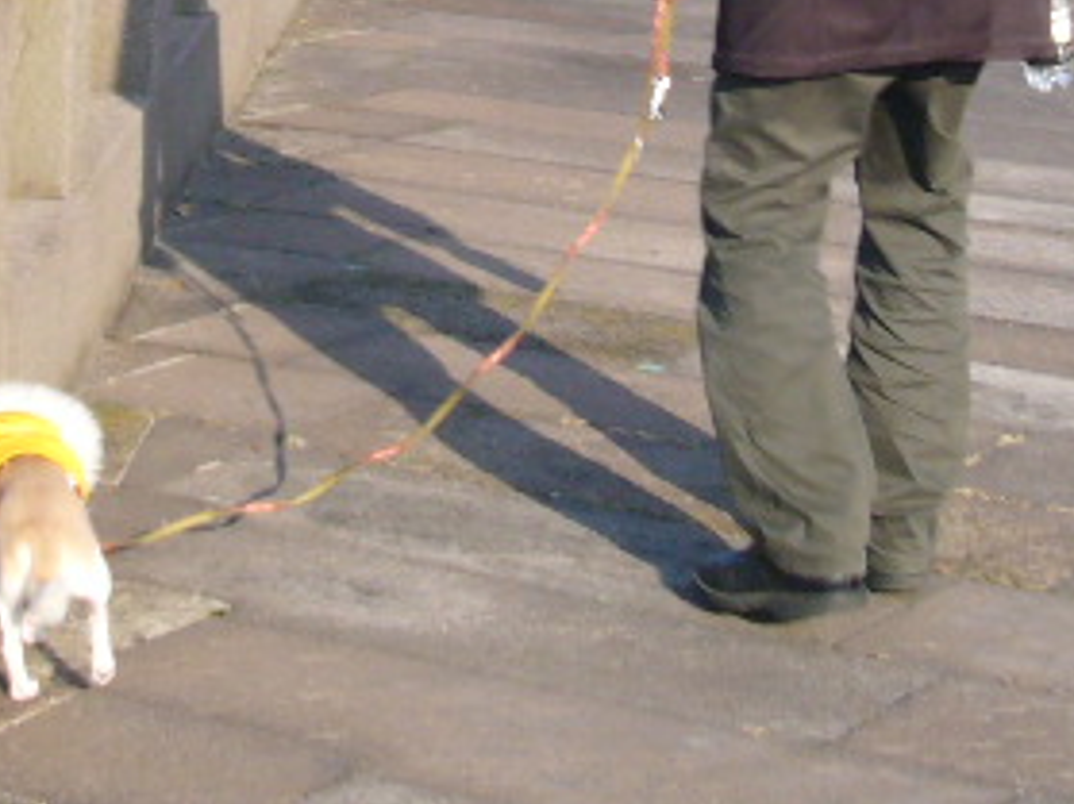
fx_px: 4125
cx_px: 554
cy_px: -104
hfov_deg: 14.8
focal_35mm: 133
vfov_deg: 11.0
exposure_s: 1/125
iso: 80
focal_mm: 6.9
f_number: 7.1
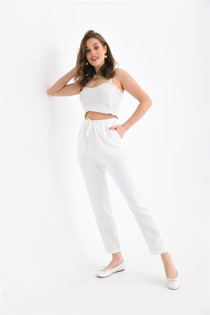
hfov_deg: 28.1
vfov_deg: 41.1
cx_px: 105
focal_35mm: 48
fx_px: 420
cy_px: 158
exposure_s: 1/125
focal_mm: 48
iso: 160
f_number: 6.3
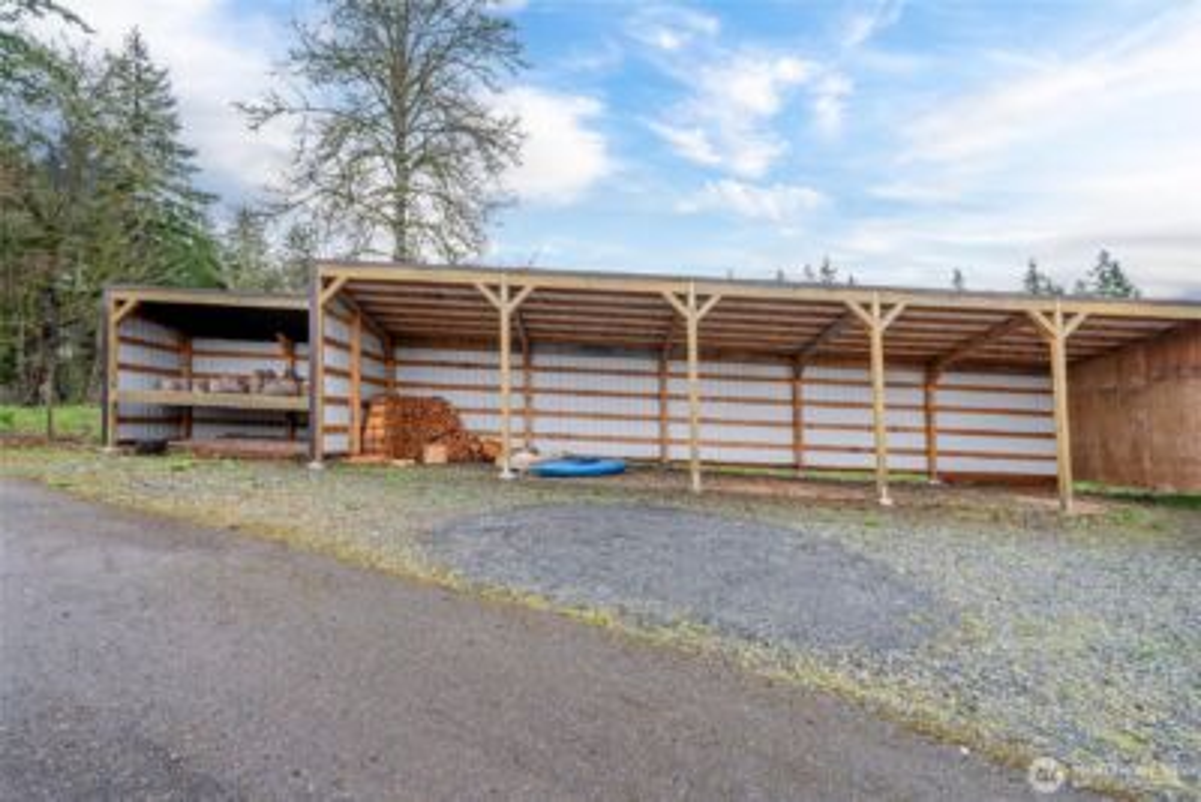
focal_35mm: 15
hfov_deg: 100.4
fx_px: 501
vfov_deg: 77.4
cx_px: 600
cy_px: 401
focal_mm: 15
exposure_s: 1/30
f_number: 7.1
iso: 100
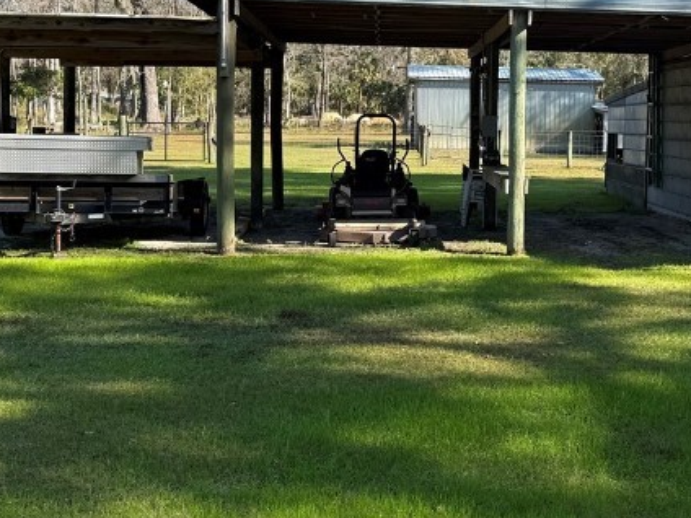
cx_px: 543
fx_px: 1158
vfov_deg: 25.1
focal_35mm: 58
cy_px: 166
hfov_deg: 32.4
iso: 80
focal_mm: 6.76
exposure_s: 1/1770
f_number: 1.78
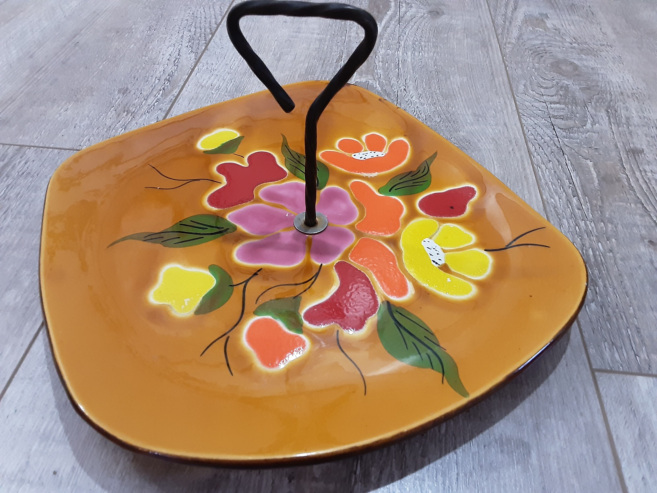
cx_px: 328
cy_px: 246
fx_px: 531
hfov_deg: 63.4
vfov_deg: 49.7
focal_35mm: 28
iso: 200
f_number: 1.9
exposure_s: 1/25
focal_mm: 2.9
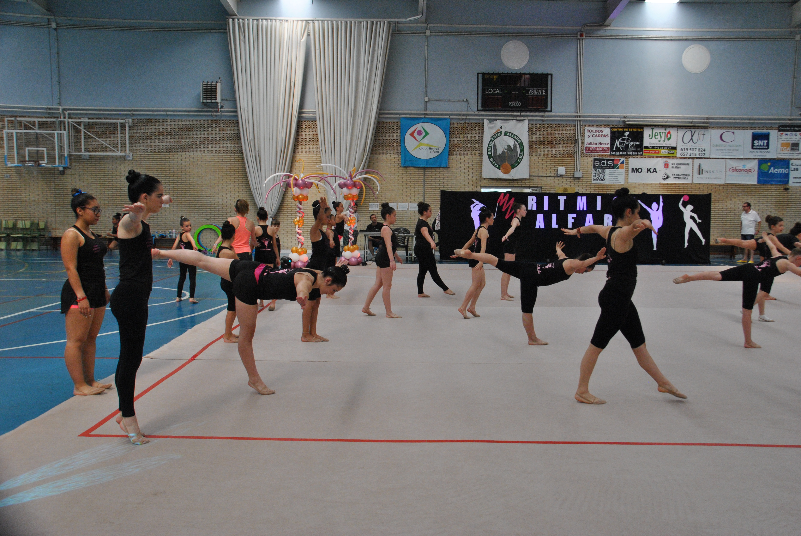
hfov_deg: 57.2
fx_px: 735
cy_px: 268
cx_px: 400
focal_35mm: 33
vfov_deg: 40.1
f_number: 7.1
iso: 800
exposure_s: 1/200
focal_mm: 22
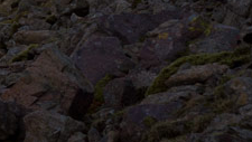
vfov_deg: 4.3
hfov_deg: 6.9
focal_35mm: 271
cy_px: -326
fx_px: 1812
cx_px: -567
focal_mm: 45
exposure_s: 1/250
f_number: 8
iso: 200
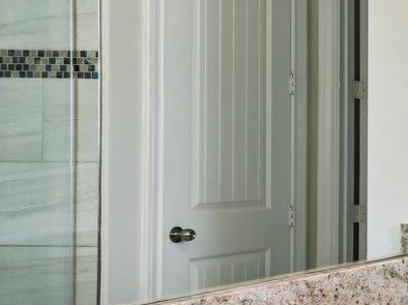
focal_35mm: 70
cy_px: 165
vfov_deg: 21.0
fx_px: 825
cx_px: 875
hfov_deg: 17.2
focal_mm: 14
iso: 110
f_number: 8
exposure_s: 1/15
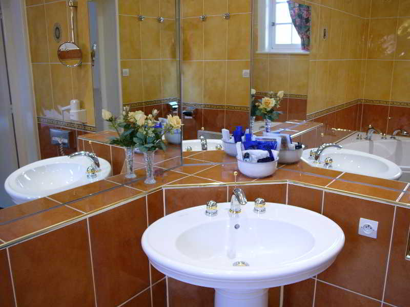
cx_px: 205
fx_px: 379
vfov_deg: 44.2
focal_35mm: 32
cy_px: 154
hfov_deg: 56.8
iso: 100
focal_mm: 8
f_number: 2
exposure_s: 1/30
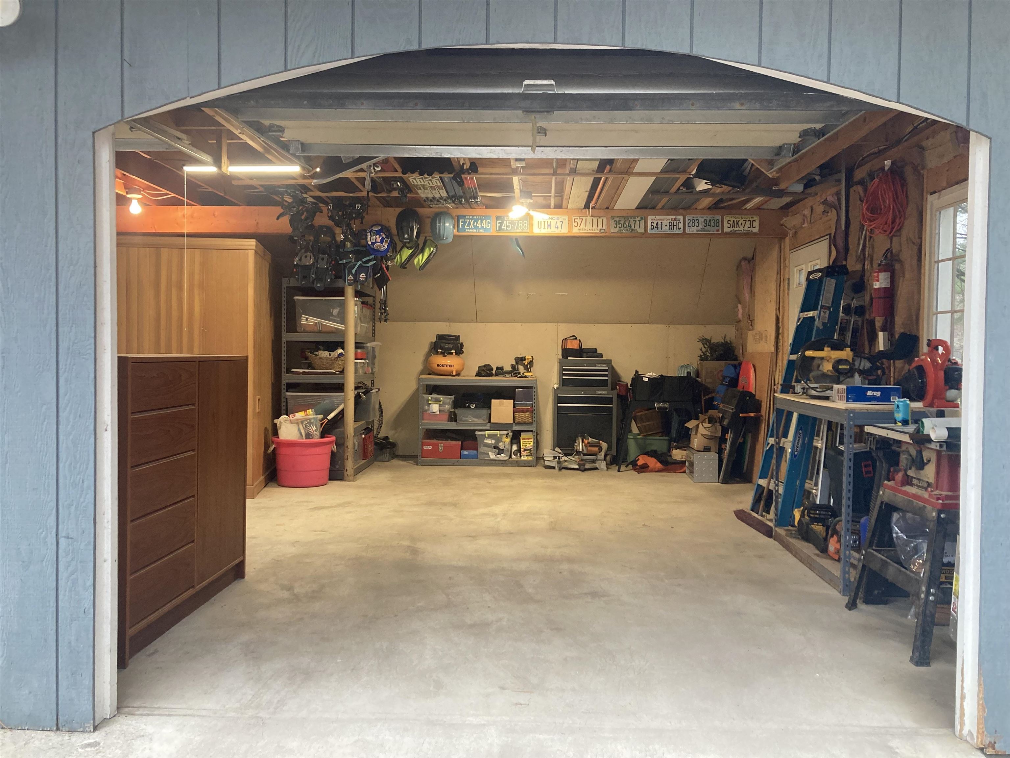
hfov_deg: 63.4
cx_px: 505
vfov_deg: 49.7
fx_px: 817
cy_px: 379
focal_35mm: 28
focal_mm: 3.99
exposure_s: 1/60
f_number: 1.8
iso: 160
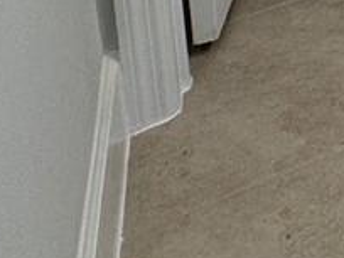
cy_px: -595
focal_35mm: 110
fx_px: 1093
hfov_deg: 12.0
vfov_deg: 9.4
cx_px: 946
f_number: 2.2
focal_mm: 2.22
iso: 64
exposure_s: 1/120
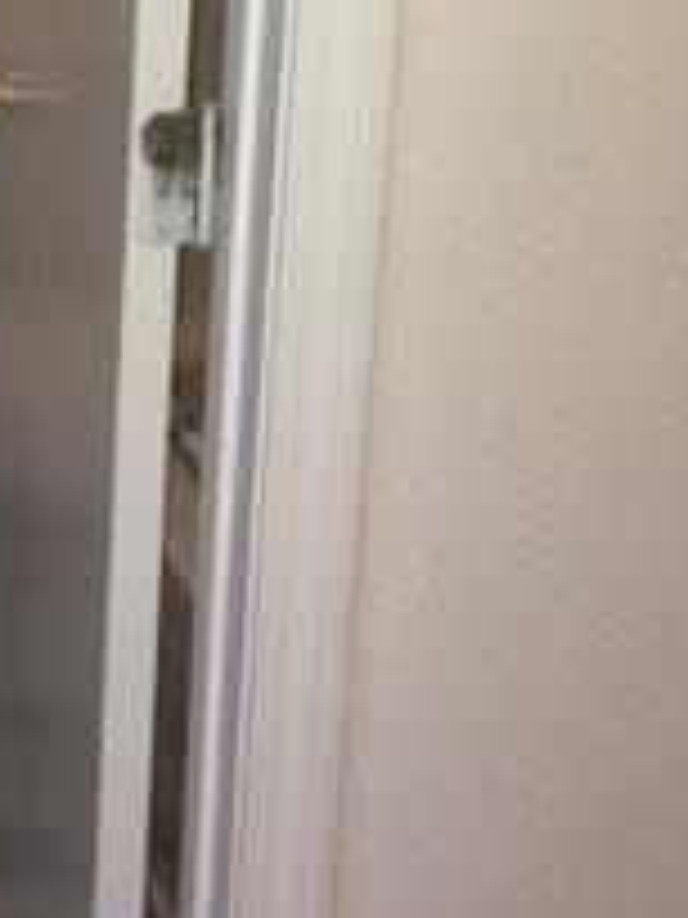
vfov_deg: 20.5
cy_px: -108
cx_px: -346
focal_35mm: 91
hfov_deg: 15.0
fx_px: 2412
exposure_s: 1/24
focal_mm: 4.15
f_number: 2.2
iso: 80
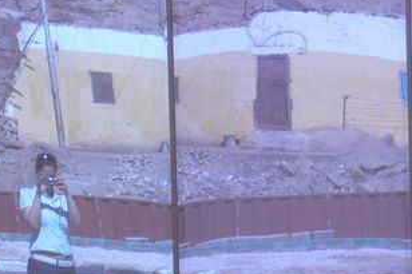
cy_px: 184
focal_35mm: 227
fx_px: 2596
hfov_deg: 9.0
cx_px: 348
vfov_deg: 6.0
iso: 80
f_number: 5
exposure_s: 1/100
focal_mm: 17.4
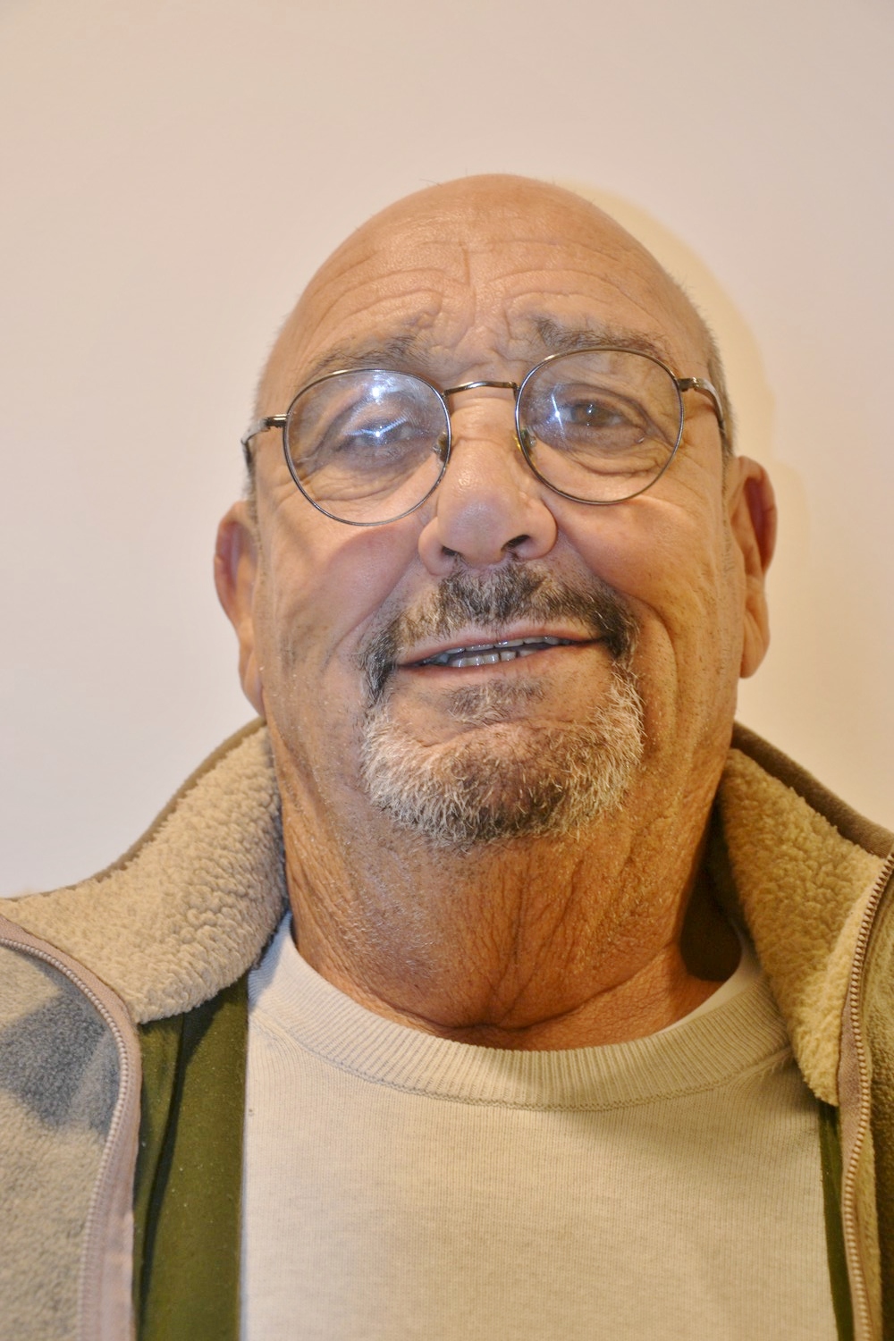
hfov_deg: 18.9
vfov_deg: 28.1
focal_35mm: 72
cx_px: 447
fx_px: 2682
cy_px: 670
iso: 360
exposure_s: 1/30
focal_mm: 48
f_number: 4.8
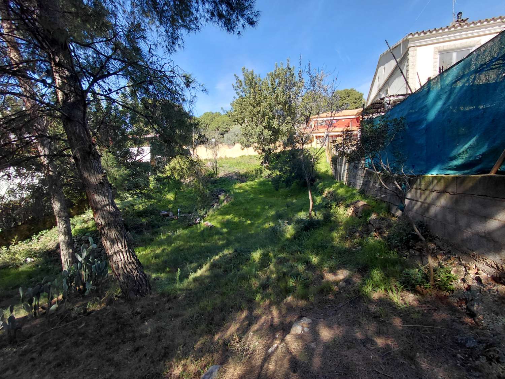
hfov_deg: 94.5
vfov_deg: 78.1
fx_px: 233
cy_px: 190
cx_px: 252
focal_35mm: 16
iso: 40
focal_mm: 1.64
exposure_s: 1/389
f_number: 2.2
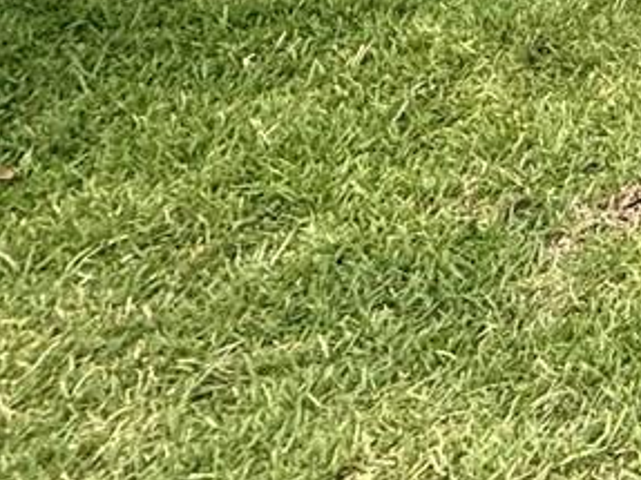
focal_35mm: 78
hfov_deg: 15.2
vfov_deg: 14.3
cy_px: -596
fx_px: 1444
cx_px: 1514
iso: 50
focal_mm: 2.22
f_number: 2.2
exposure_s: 1/99
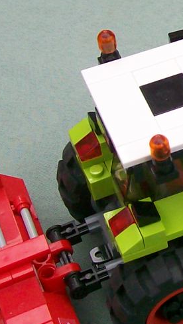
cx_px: 347
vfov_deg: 16.6
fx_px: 1103
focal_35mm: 128
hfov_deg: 9.0
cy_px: 63
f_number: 2.7
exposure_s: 1/736
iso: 80
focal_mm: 6
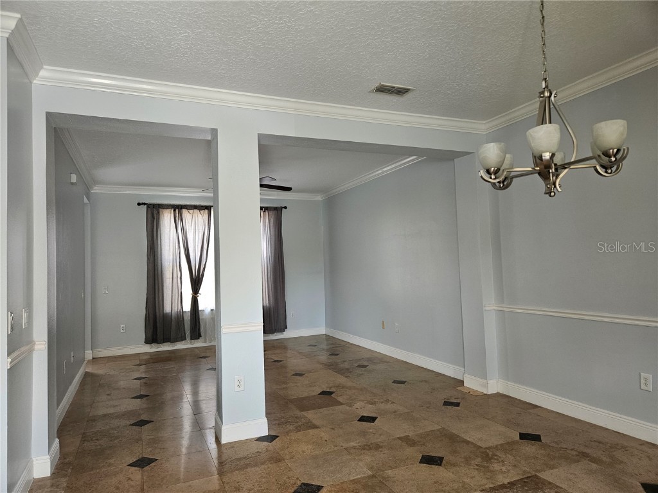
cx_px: 329
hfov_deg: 73.9
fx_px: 437
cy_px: 246
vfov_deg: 58.9
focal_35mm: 23
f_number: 1.8
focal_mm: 5.4
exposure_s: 1/207
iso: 160
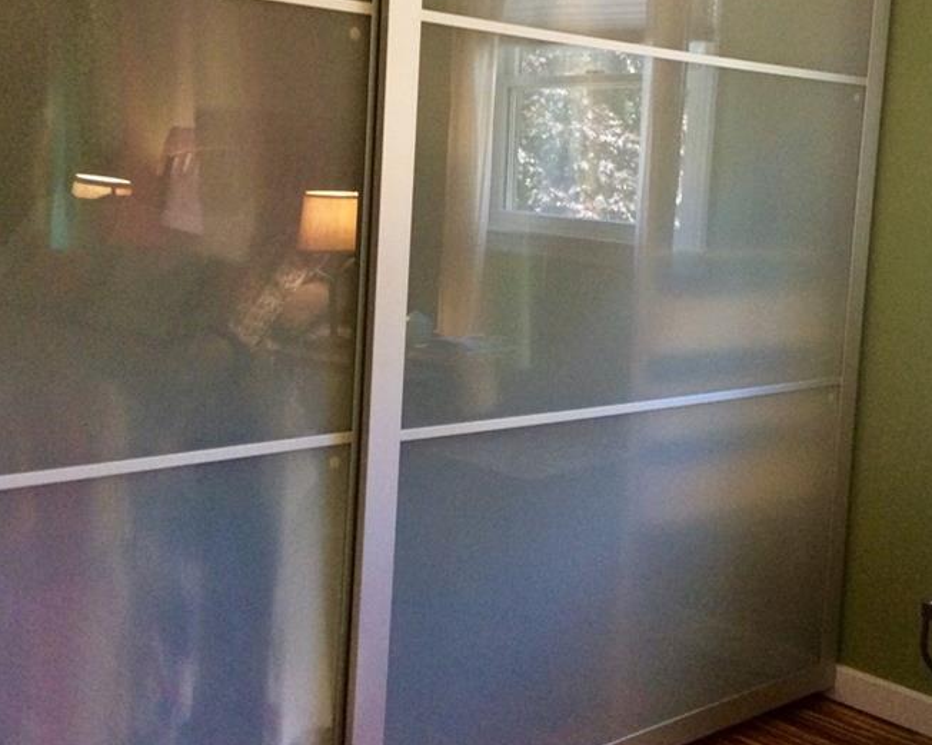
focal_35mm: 49
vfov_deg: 30.7
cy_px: 287
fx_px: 1351
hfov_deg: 38.0
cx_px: 525
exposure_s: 1/24
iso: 200
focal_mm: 3.3
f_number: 2.4
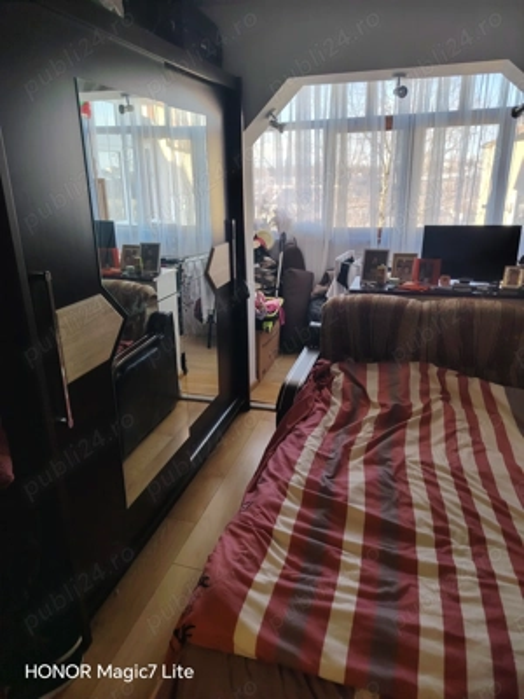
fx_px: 484
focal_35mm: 24
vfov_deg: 71.6
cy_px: 350
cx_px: 262
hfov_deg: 56.8
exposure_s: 1/25
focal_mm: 5.25
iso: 255
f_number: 1.75
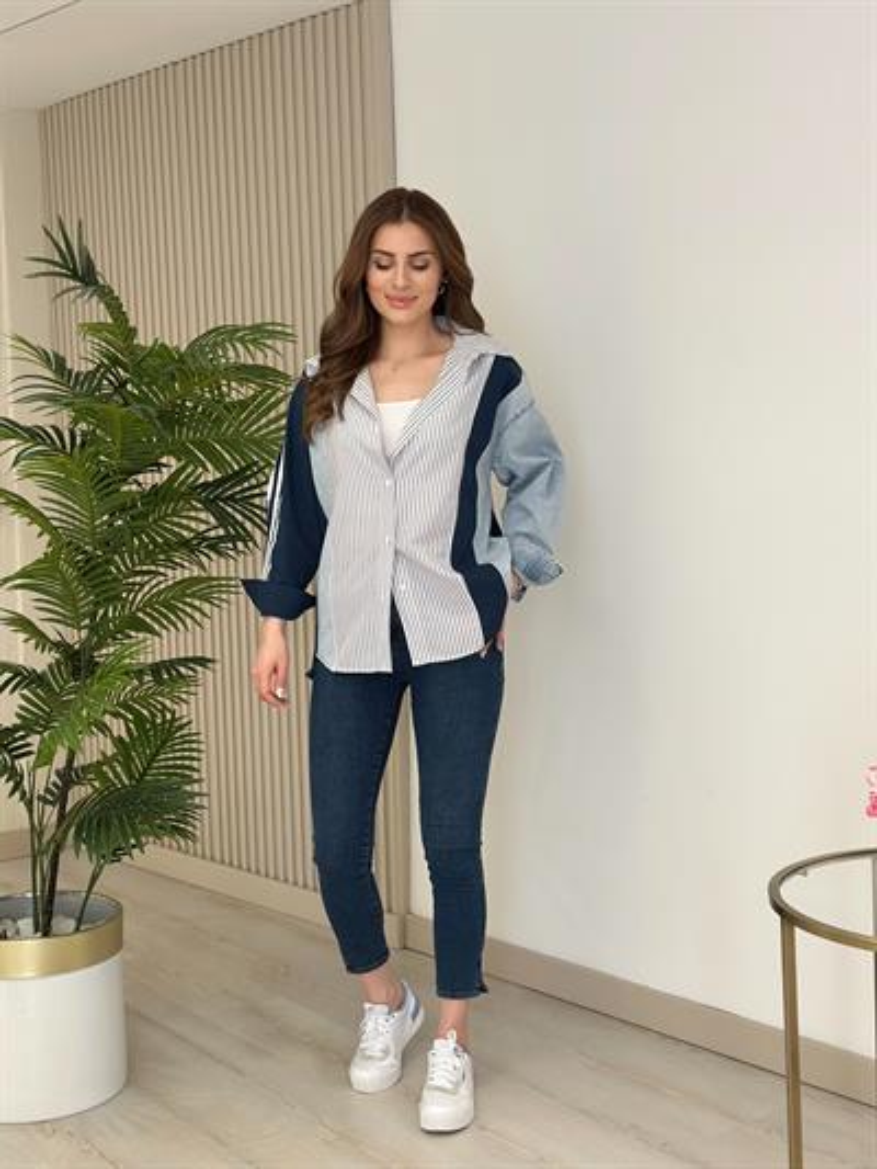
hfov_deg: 30.3
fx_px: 1621
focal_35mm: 48
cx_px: 438
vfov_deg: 39.6
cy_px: 584
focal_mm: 6.86
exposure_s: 1/409
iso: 80
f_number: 1.78
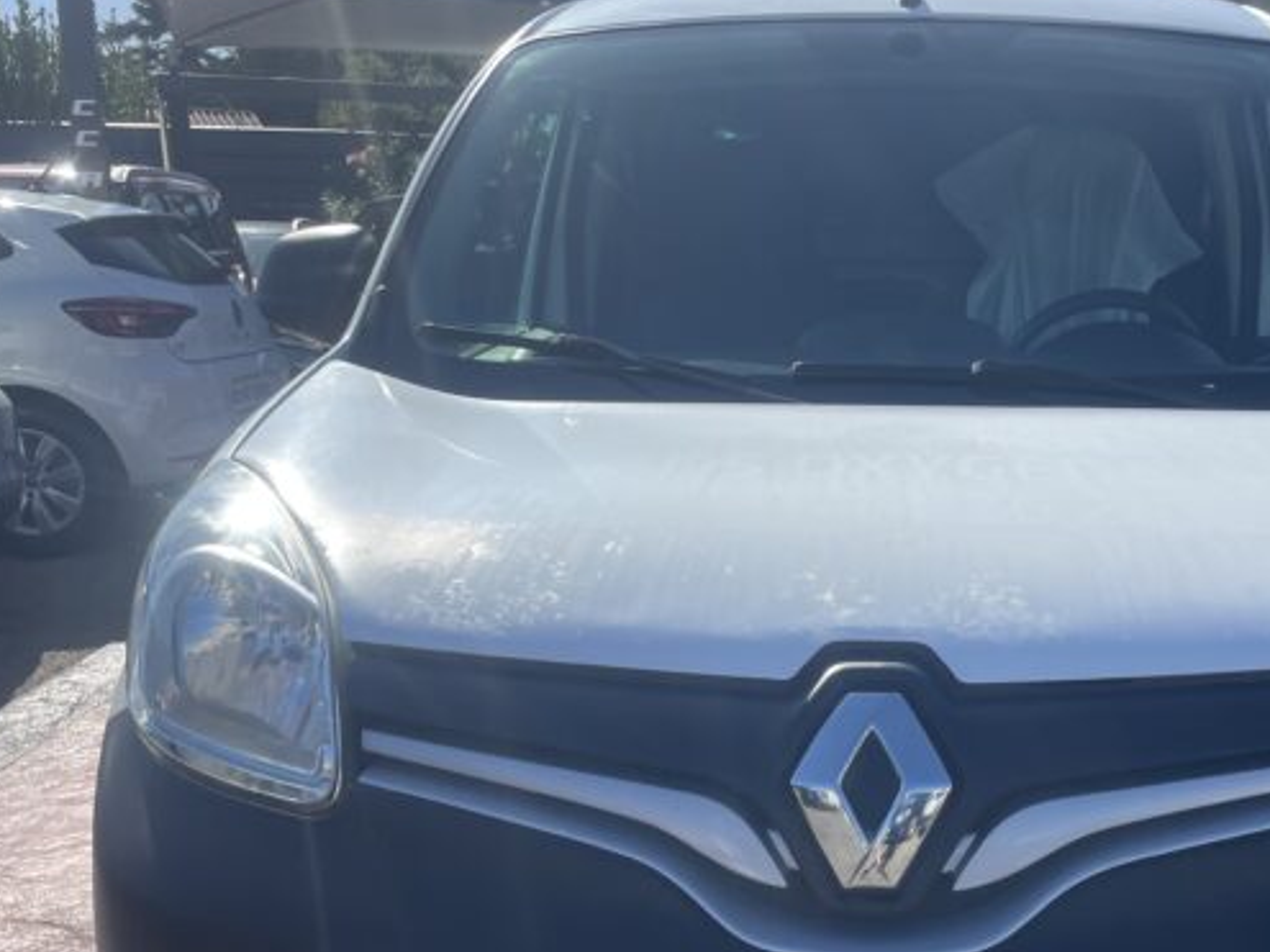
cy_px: 695
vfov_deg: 33.7
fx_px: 1541
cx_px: 885
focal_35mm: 42
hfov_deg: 43.9
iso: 32
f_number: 1.6
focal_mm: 4.2
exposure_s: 1/3205
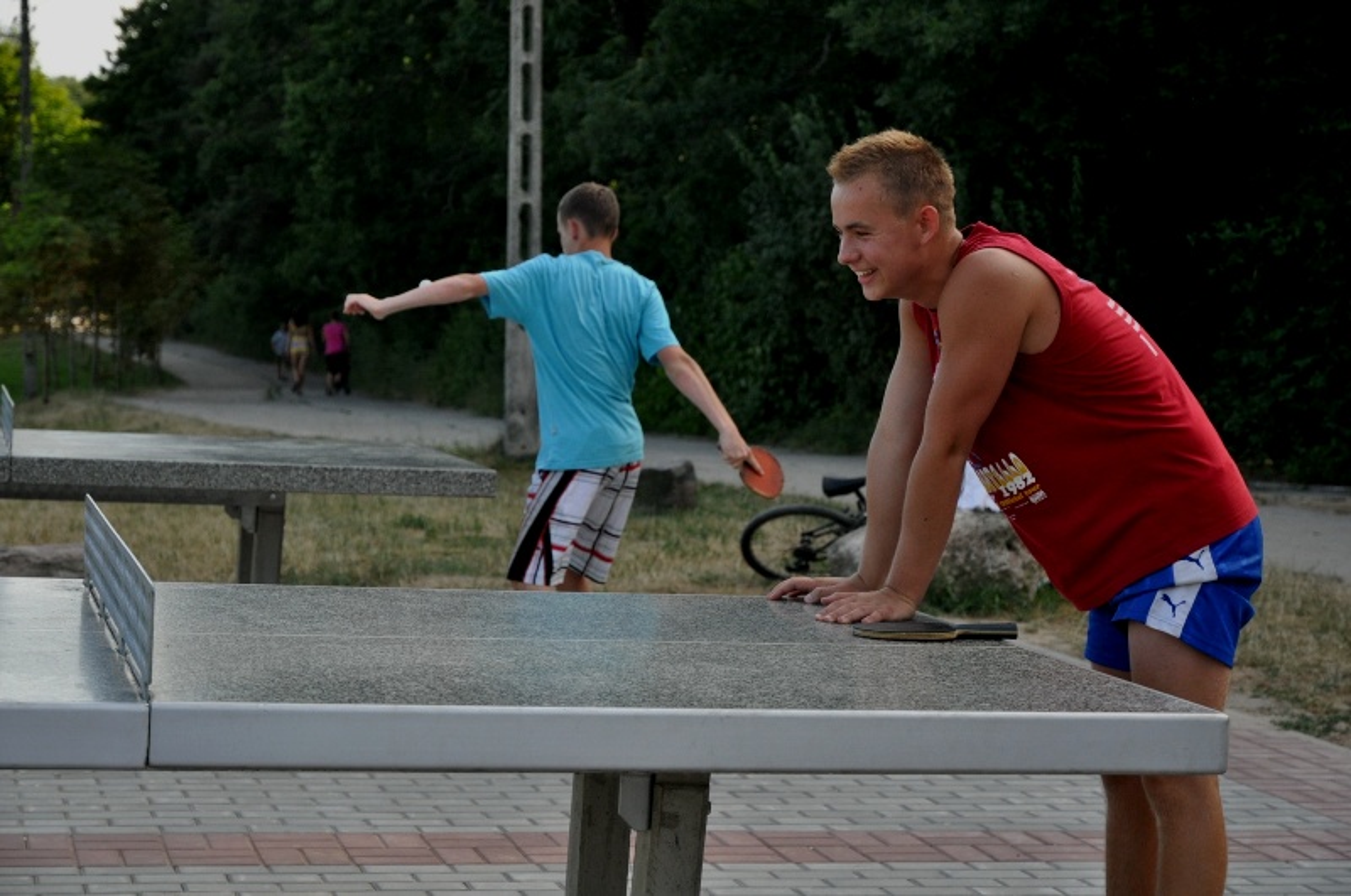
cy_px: 448
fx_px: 3092
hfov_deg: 24.7
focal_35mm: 82
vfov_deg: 16.5
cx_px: 676
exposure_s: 1/1000
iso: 800
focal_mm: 55
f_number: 5.3
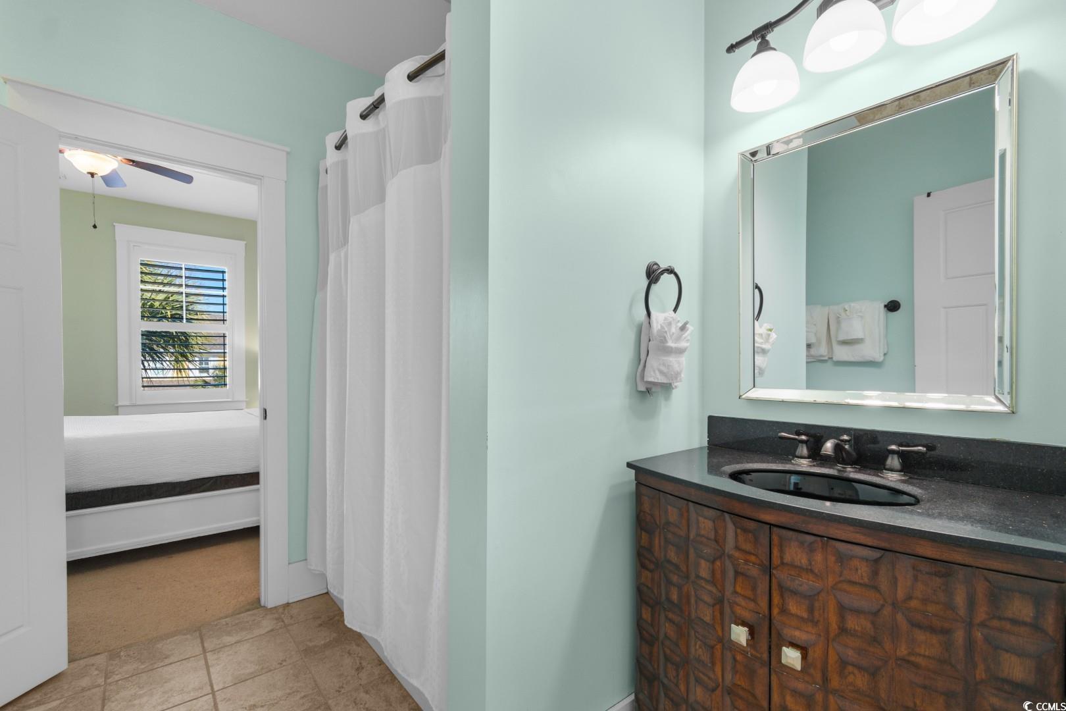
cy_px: 356
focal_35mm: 15
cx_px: 533
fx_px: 444
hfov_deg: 100.4
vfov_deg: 77.3
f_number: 4.5
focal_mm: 10
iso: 100
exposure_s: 1/15
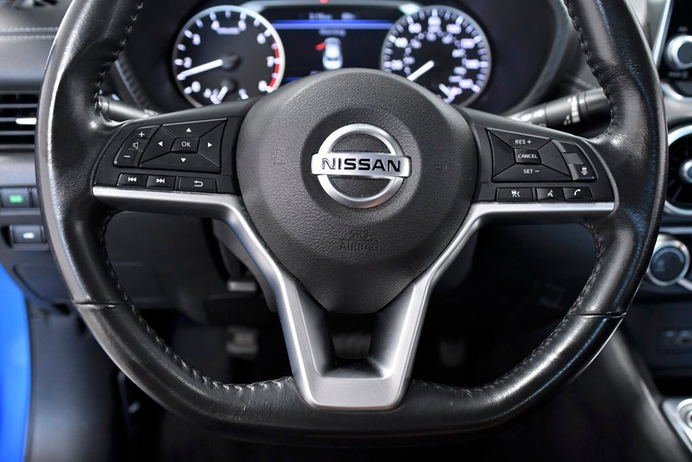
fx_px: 750
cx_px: 346
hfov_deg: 49.5
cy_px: 231
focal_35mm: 39
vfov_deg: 34.2
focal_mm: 26
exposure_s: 1/250
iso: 2500
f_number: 3.5
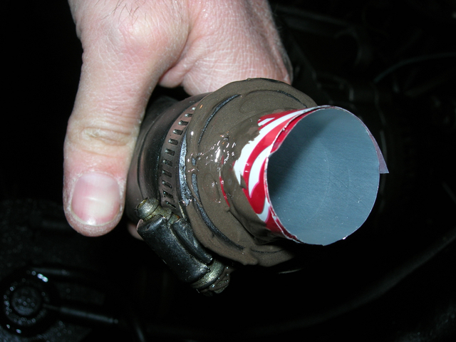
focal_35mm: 38
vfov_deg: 37.7
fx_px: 501
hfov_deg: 49.0
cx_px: 228
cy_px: 171
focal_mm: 7.8
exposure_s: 1/60.1
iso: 64
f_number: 4.8
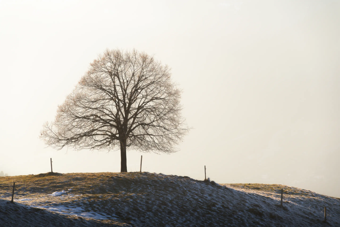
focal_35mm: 160
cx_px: 170
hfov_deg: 12.8
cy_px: 114
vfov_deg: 8.6
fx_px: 1511
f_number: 8
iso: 160
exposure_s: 1/250
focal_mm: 160
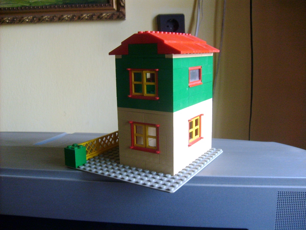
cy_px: 115
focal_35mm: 35
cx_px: 153
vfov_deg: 40.7
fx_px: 309
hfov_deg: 52.6
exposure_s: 1/60
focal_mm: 5.8
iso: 100
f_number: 2.8
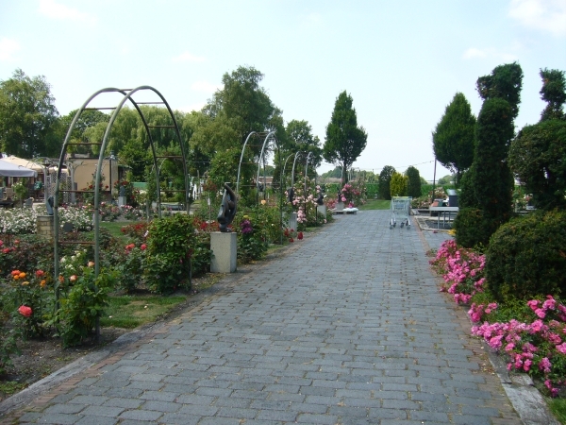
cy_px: 212
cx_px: 283
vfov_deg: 40.7
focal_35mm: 35
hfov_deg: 52.6
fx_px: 572
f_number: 5.6
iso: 100
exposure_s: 1/250
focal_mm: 5.8
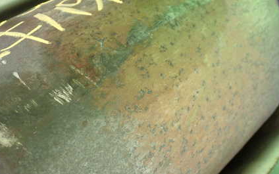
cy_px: 79
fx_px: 502
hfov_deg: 30.8
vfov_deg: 19.7
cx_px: 93
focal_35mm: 66
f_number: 2.9
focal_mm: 7.84
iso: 800
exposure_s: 1/125
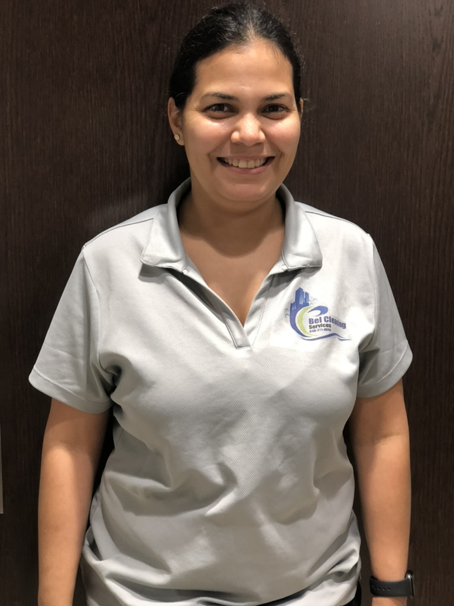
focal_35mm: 57
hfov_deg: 25.7
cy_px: 303
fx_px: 997
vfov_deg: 33.8
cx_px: 227
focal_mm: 6.6
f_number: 2.8
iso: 160
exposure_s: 1/30
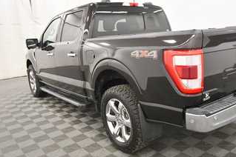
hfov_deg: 55.1
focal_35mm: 34
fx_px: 223
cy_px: 74
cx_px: 148
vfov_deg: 38.9
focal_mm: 18
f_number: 5.6
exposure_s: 1/125
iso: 1800
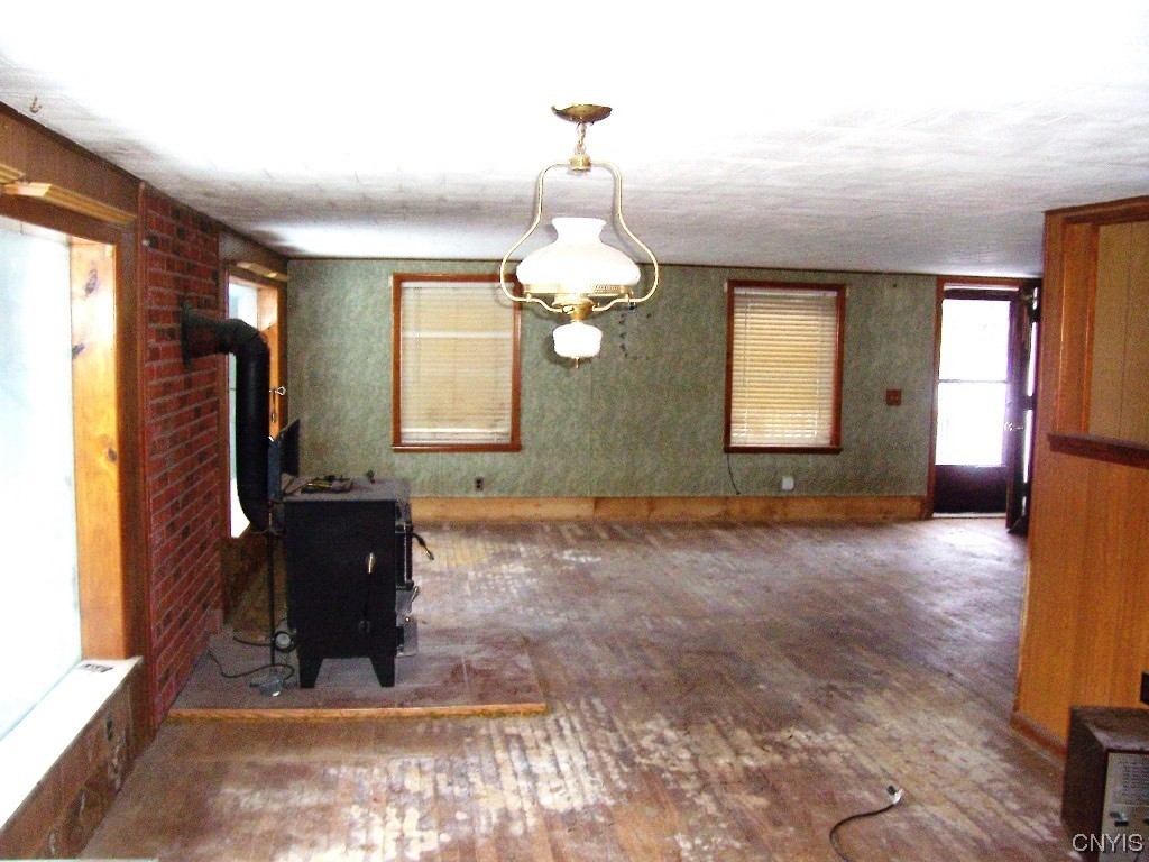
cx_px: 574
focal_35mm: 34
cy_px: 431
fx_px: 1129
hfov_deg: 54.0
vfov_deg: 41.8
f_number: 2.7
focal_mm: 5.6
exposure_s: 1/60
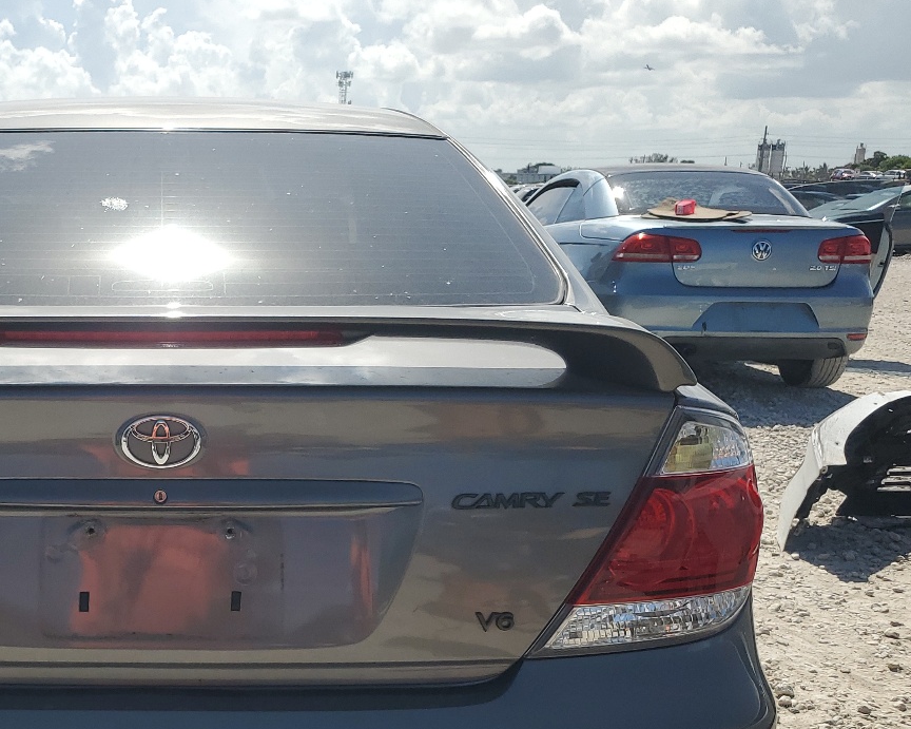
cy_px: 542
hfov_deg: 37.9
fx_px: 1267
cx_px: 169
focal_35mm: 47
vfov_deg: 31.5
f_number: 1.5
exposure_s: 1/5000
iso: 50
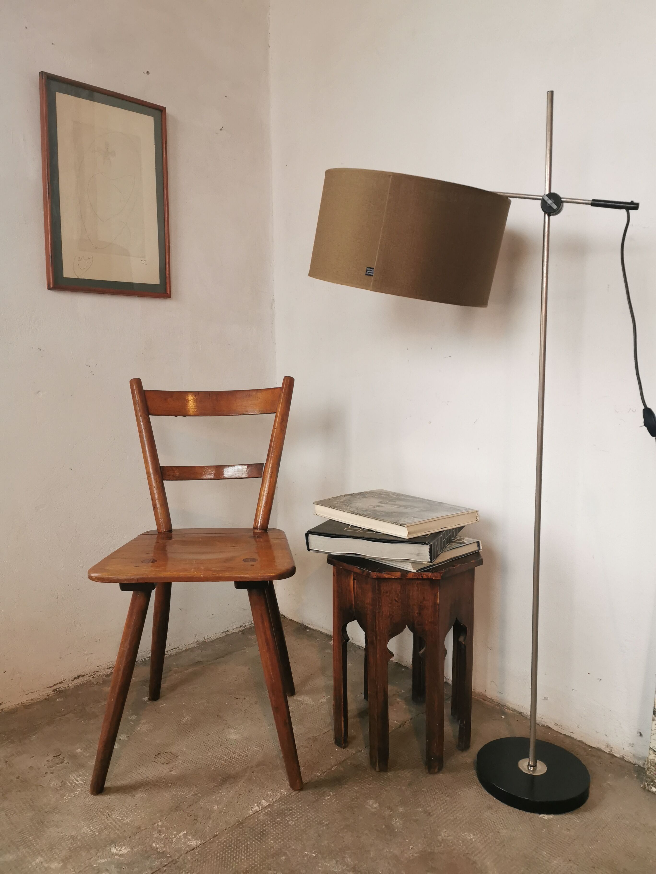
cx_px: 328
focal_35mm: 27
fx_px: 682
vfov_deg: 65.3
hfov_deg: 51.4
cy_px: 437
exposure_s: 1/50
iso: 250
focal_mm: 5.56
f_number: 1.6
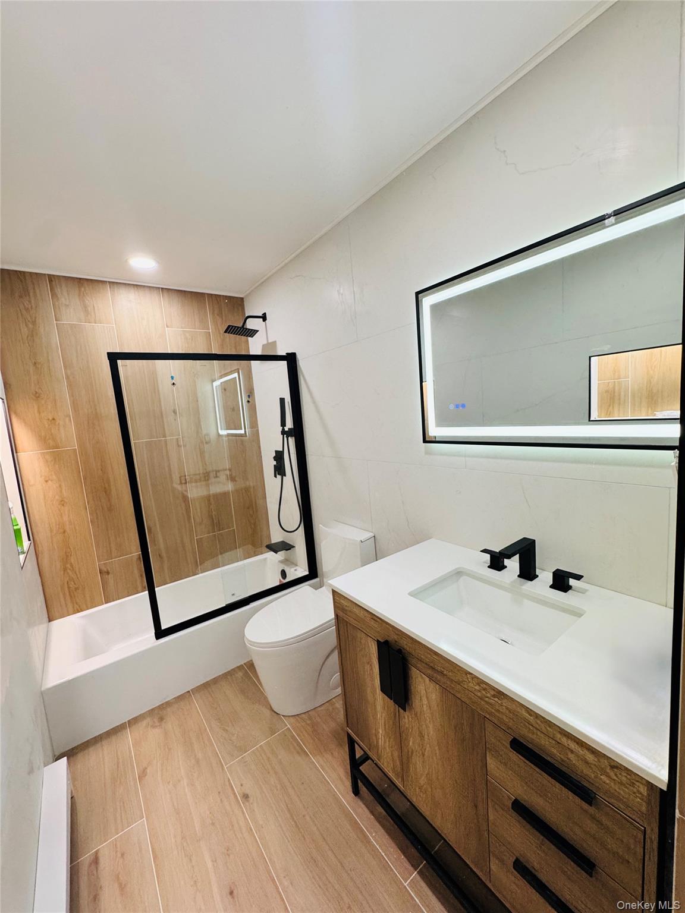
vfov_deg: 102.1
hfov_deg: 85.7
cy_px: 456
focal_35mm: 14
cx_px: 342
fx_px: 369
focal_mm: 2.22
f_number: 2.2
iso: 250
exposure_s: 1/120
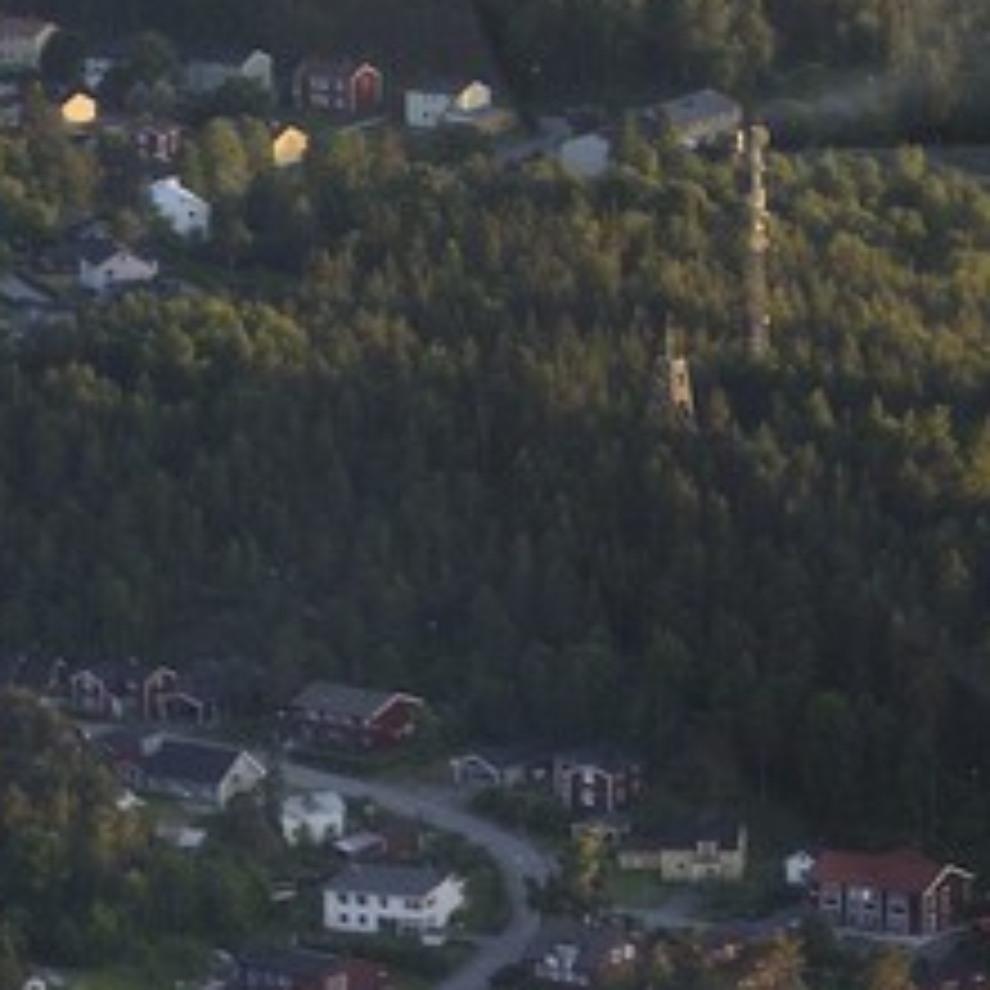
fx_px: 13978
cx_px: 2020
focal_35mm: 432
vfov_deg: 4.0
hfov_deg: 4.0
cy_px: -585
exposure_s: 1/200
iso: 400
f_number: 5
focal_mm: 70
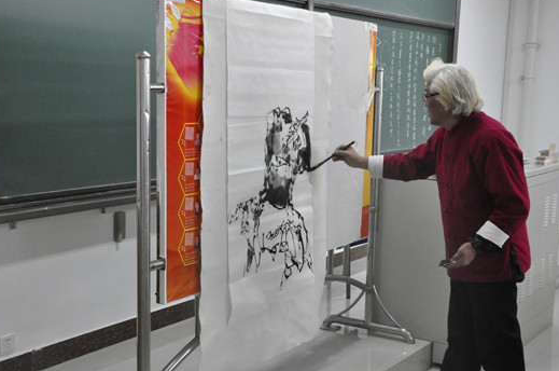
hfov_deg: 38.2
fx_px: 806
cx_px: 258
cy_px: 198
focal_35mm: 52
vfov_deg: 25.9
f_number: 8
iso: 3200
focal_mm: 30
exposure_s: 1/60
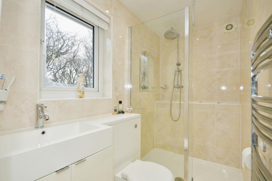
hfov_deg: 96.6
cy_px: 92
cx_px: 144
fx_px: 121
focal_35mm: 16
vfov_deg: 73.7
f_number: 8
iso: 400
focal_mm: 10
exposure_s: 1/100
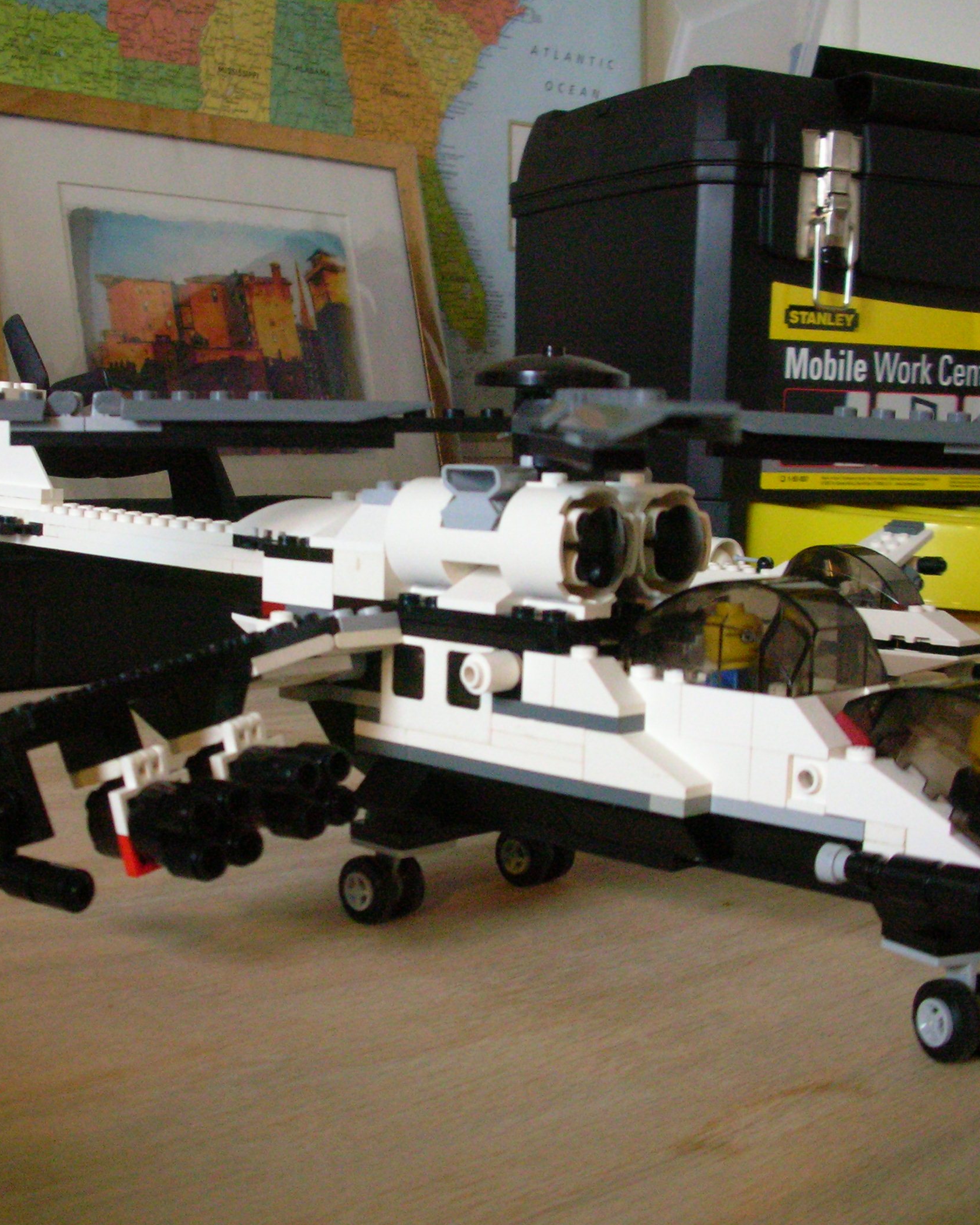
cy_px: 613
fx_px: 1668
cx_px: 353
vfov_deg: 40.3
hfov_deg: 32.6
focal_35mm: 46
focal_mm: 5.8
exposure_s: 1/73.2
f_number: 3
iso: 400
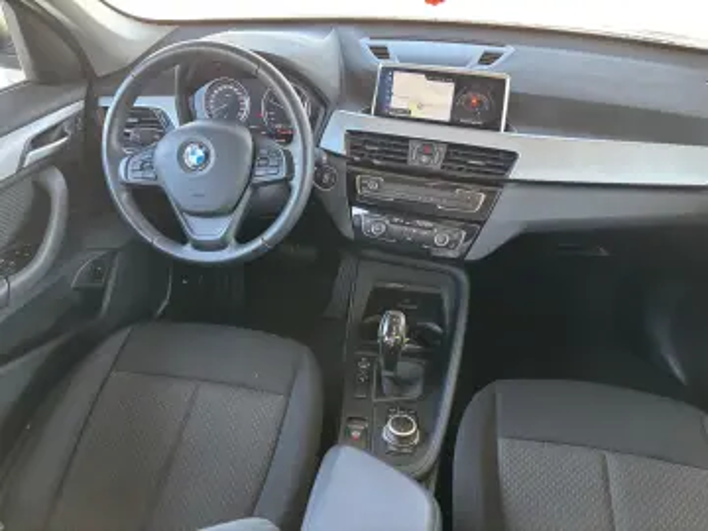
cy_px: 266
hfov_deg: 67.3
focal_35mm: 26
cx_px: 354
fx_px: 532
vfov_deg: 53.1
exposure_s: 1/51
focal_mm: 5.96
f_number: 1.6
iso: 200
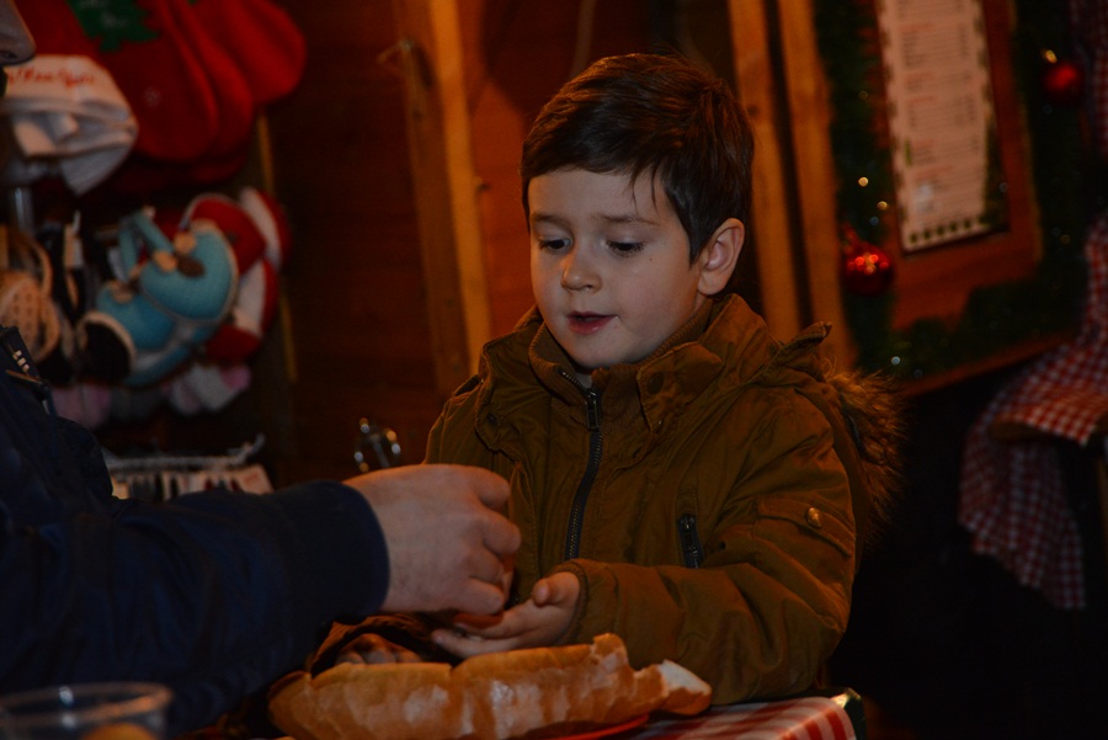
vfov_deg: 11.4
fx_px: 3695
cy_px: 370
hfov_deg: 17.1
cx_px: 554
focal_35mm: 120
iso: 2500
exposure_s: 1/80
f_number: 5.6
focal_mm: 120
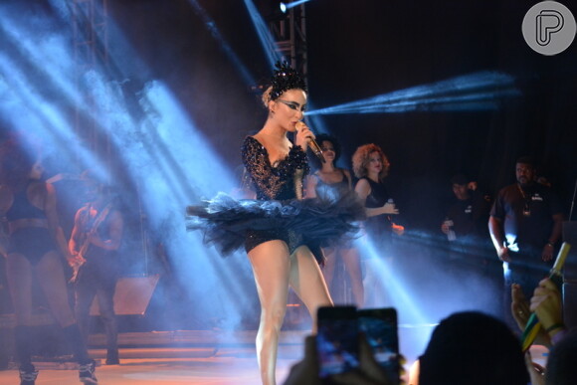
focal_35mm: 87
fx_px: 1395
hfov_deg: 23.4
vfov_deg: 15.7
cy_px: 192
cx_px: 288
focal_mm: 58
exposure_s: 1/160
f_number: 4.5
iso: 1600
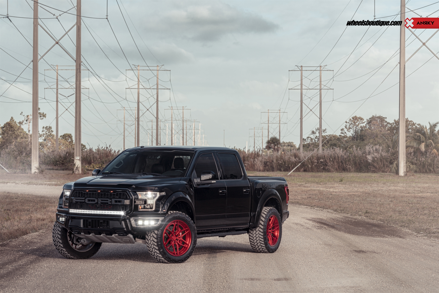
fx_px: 1280
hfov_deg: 19.5
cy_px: 146
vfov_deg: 13.0
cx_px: 220
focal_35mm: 105
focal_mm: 105
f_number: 8
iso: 200
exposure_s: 1/100
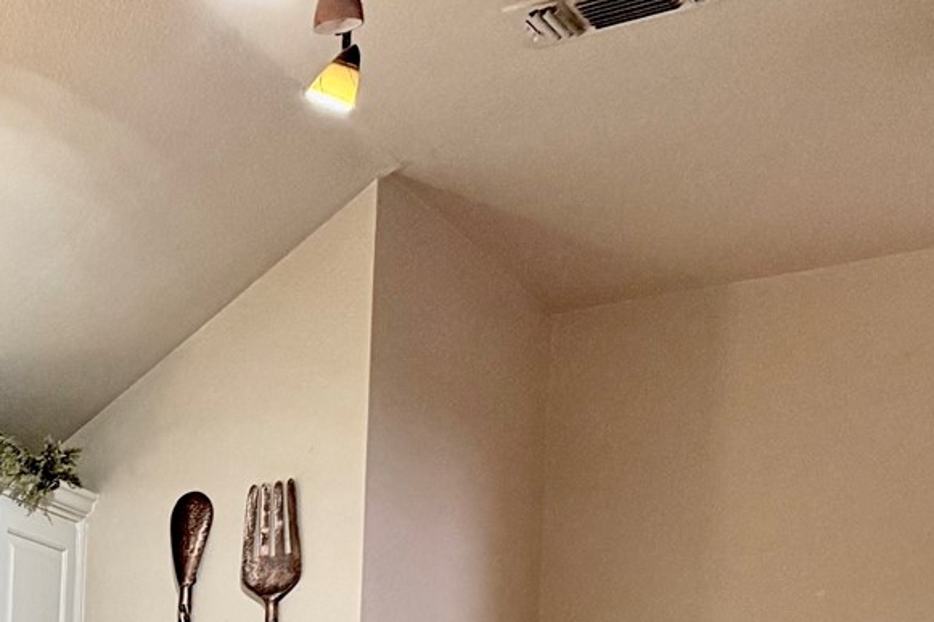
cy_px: 1106
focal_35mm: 88
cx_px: -621
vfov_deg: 13.9
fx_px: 2282
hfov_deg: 19.0
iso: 400
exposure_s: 1/60
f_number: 1.78
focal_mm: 6.76
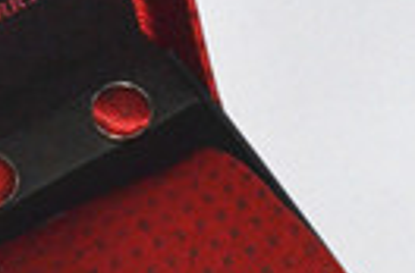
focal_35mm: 256
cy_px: 276
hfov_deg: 8.1
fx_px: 2939
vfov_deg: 5.3
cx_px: 179
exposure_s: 1/250
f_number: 29
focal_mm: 45
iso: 6400
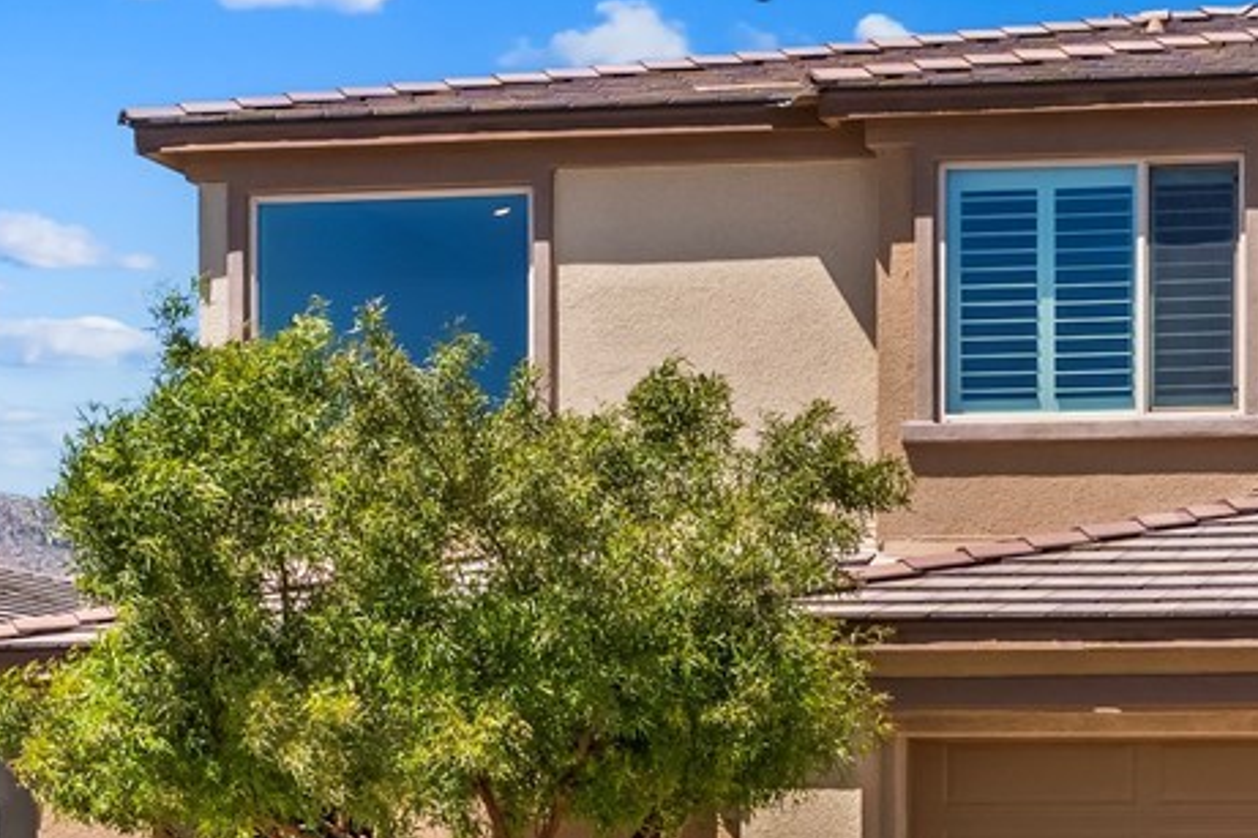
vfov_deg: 13.6
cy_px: 841
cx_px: 1141
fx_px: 3458
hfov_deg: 20.2
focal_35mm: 99
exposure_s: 1/8000
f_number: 8
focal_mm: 28
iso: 400
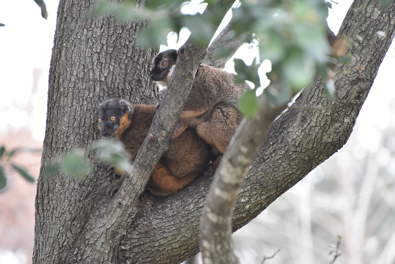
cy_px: 132
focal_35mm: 300
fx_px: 3292
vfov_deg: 4.6
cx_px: 198
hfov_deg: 6.9
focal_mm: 300
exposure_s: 1/640
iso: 3200
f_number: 5.6
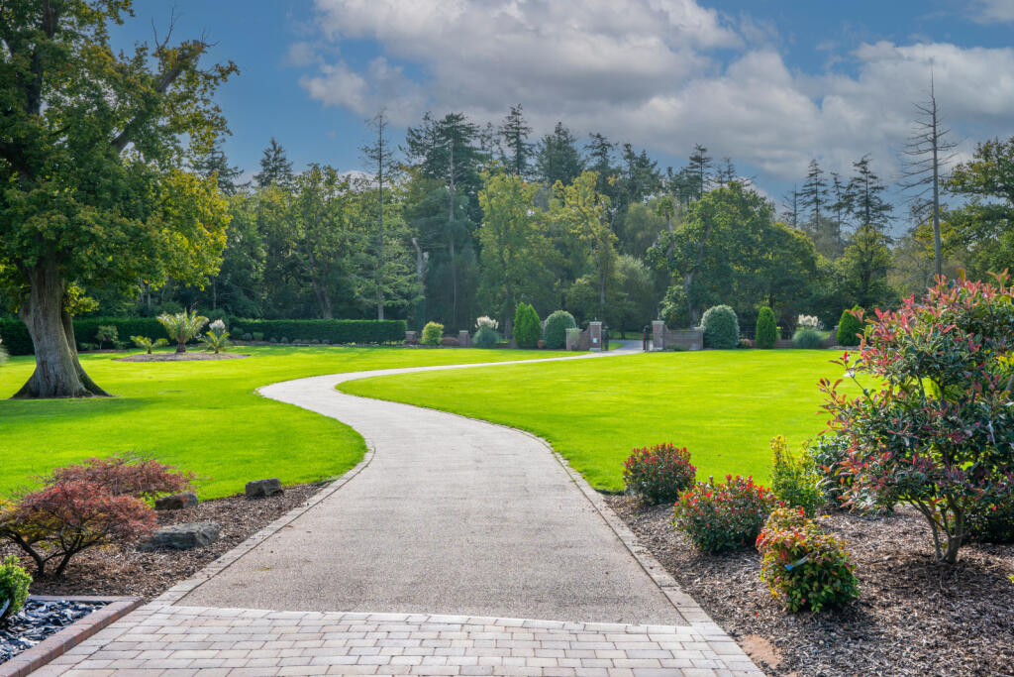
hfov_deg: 54.4
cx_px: 507
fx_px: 986
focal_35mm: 35
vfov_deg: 37.9
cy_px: 338
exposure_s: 1/60
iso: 200
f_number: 11
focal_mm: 35
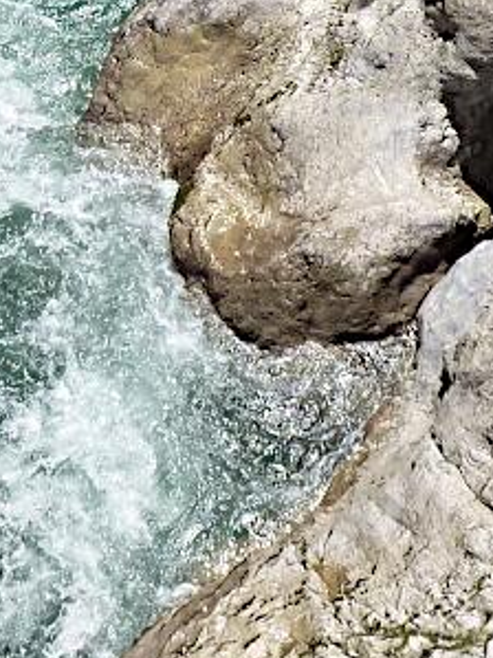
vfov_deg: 7.3
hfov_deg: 5.5
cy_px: -282
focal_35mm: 269
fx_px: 5112
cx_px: 125
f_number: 4.5
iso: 125
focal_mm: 11
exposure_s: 1/400
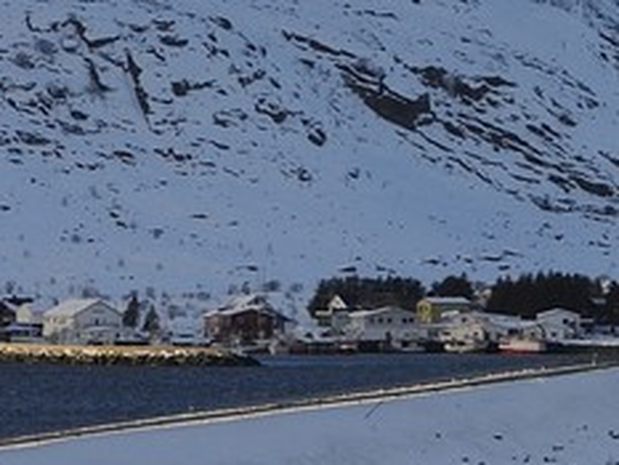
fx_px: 8248
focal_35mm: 461
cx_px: 1958
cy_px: 181
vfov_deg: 3.2
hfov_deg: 4.1
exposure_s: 1/160
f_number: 11
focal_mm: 70
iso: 200
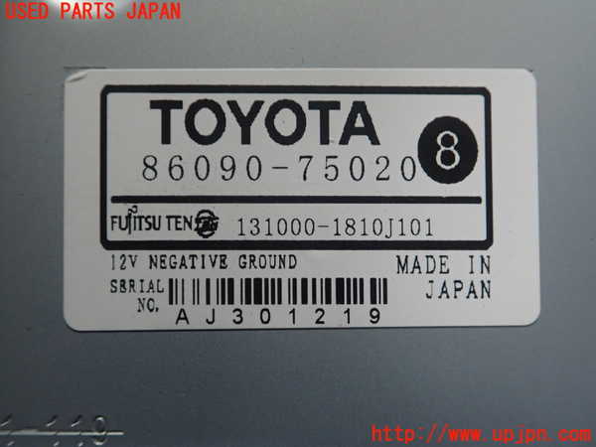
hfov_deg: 60.0
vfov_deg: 46.8
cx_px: 298
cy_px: 224
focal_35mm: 30
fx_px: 517
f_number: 2.3
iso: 250
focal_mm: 5.5
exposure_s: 1/125
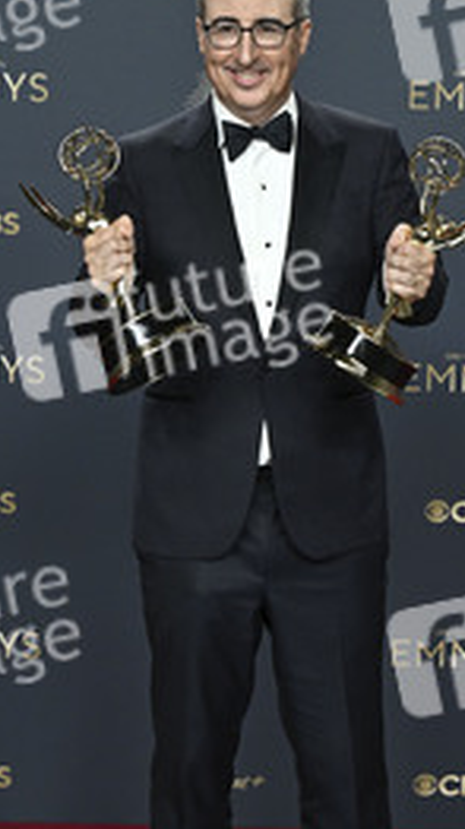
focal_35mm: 112
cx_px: 263
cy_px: 484
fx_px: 2460
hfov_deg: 10.8
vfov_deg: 19.1
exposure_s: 1/250
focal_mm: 70
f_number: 4.5
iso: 2000
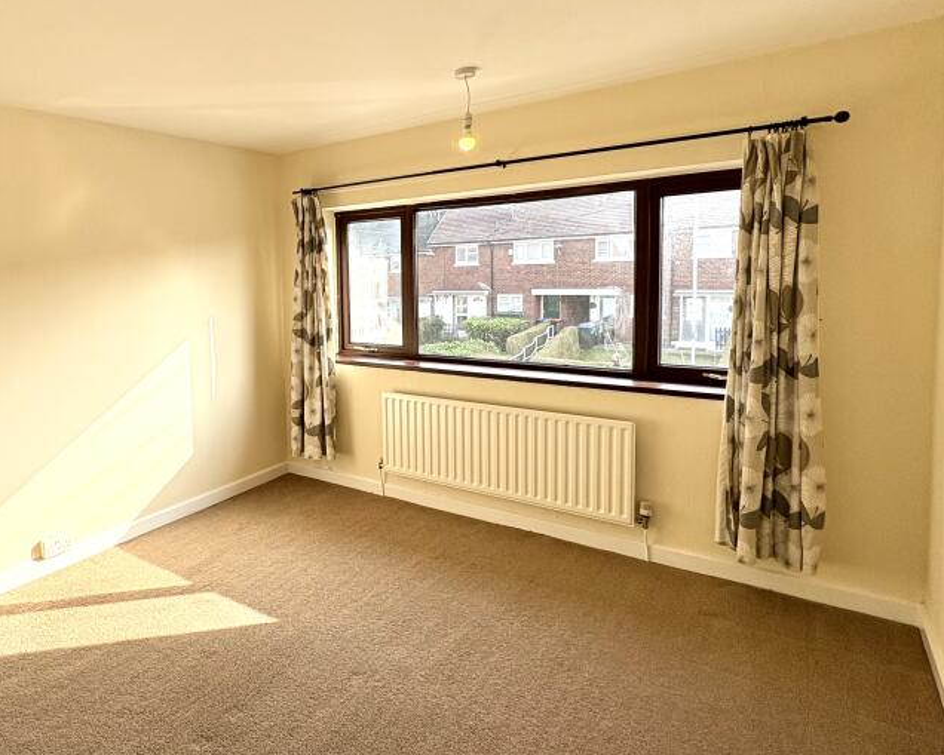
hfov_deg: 70.9
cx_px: 257
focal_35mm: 22
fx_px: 615
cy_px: 317
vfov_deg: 62.8
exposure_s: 1/453
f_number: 2.2
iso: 64
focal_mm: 2.22
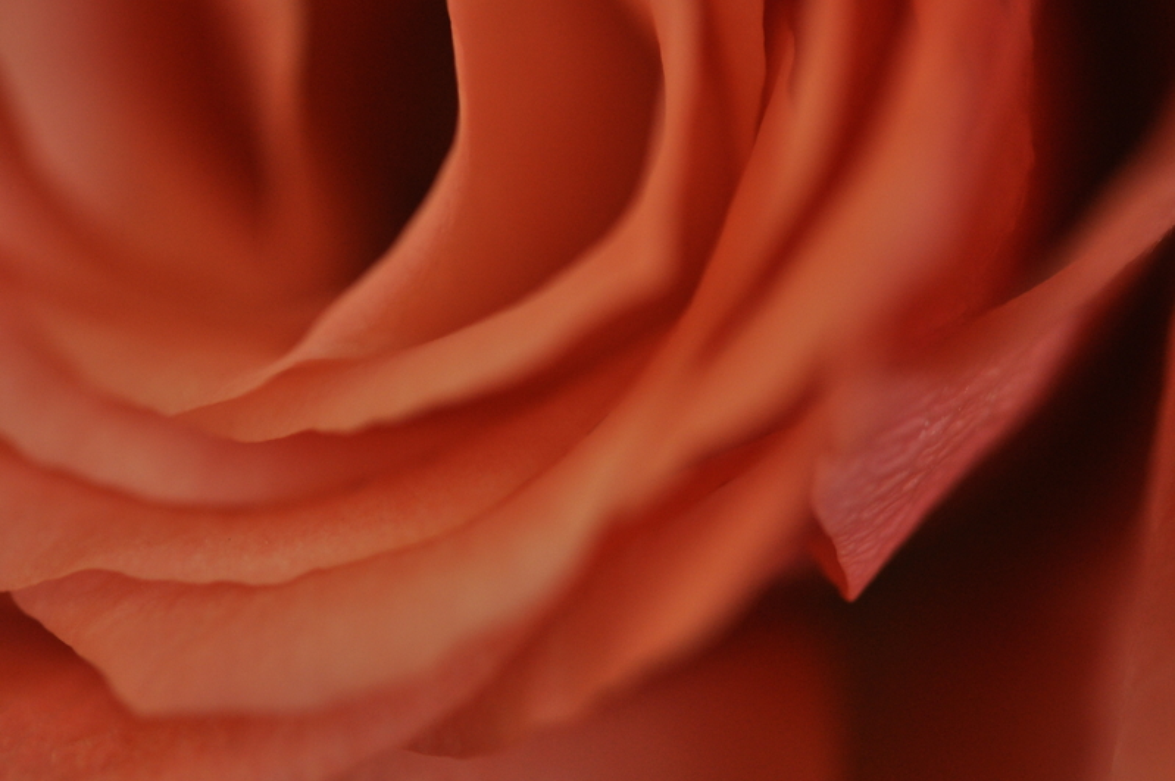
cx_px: 588
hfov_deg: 13.1
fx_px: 5135
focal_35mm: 158
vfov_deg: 8.7
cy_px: 390
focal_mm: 105
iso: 800
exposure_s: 1/200
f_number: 5
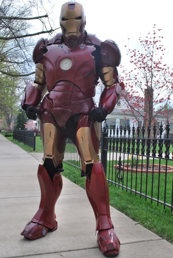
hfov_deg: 33.5
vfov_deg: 48.4
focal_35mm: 40
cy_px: 126
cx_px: 85
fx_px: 287
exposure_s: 1/250
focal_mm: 26
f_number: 8
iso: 100
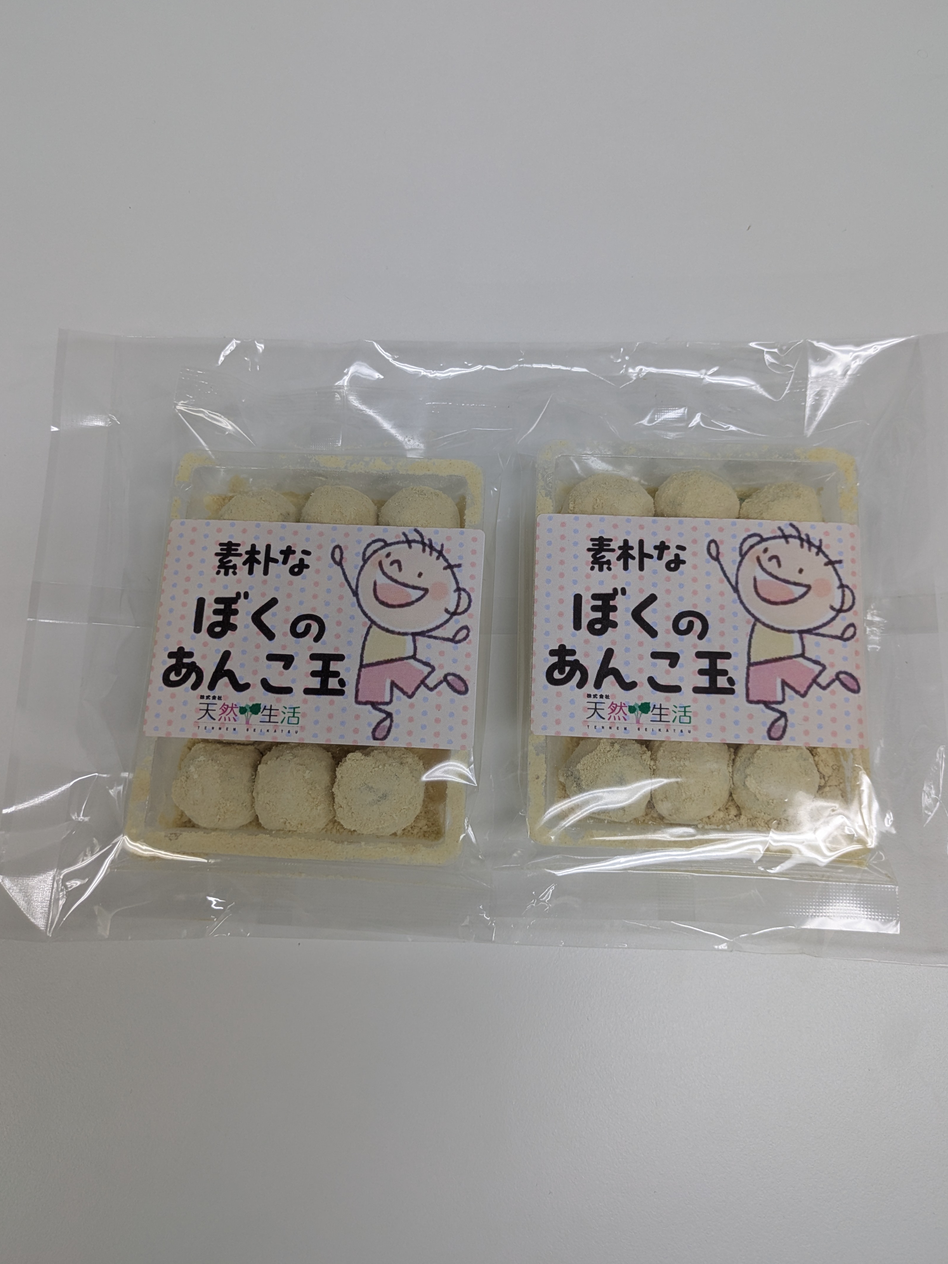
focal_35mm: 27
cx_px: 496
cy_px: 591
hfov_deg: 51.3
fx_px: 986
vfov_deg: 65.3
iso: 84
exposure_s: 1/100
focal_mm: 5.43
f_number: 1.89
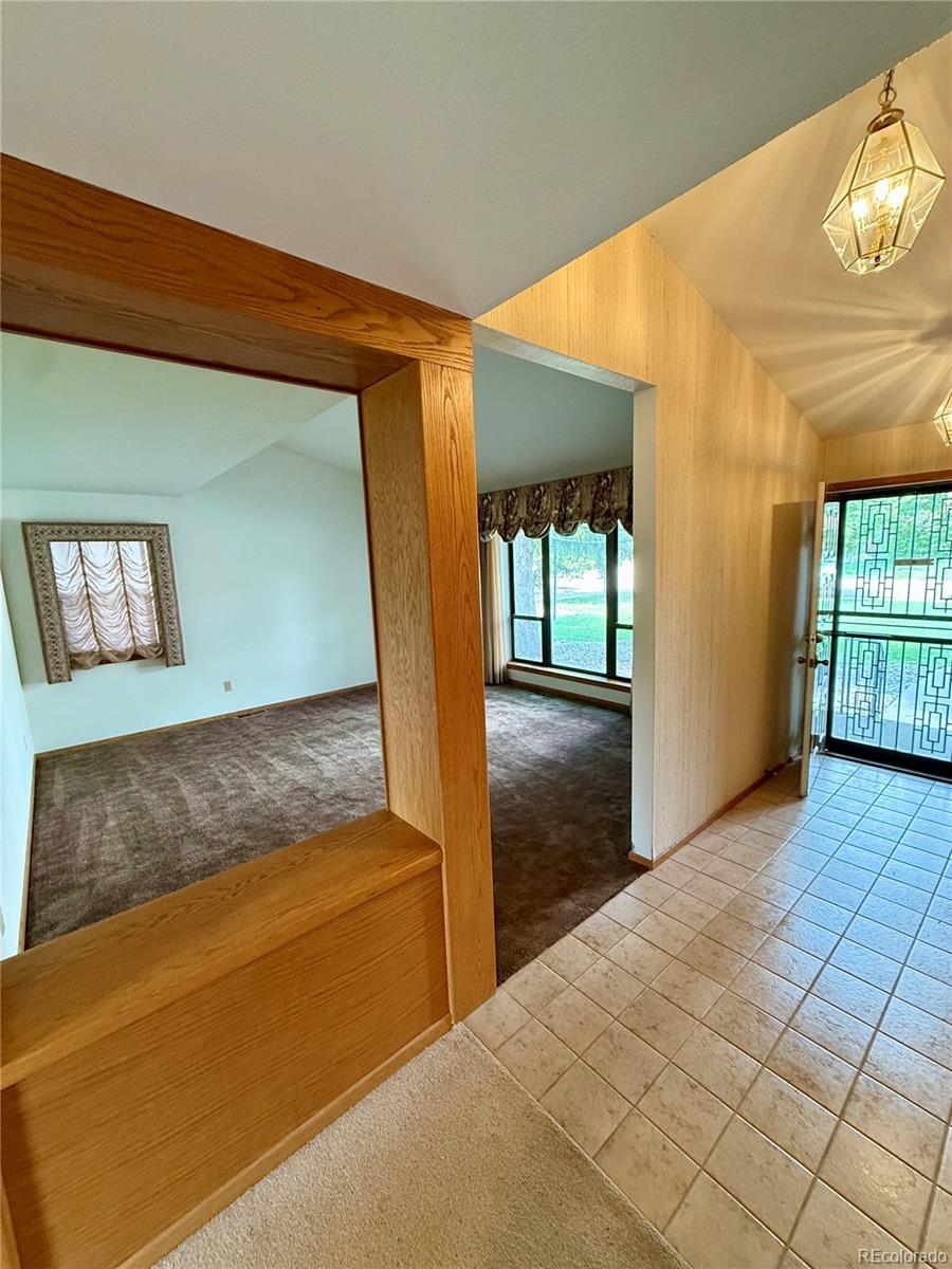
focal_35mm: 14
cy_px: 634
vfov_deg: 102.1
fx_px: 513
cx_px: 476
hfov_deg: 85.7
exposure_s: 1/60
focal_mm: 2.22
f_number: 2.2
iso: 400
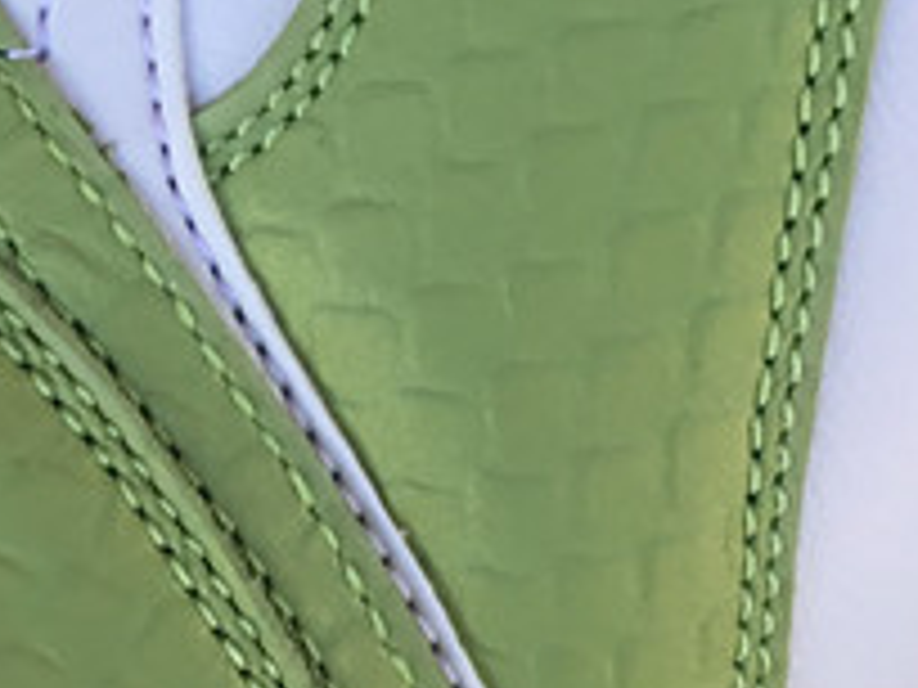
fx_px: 3633
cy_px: -250
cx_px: 45
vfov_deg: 10.5
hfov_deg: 14.2
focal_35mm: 137
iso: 25
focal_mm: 3.3
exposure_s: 1/123
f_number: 2.4
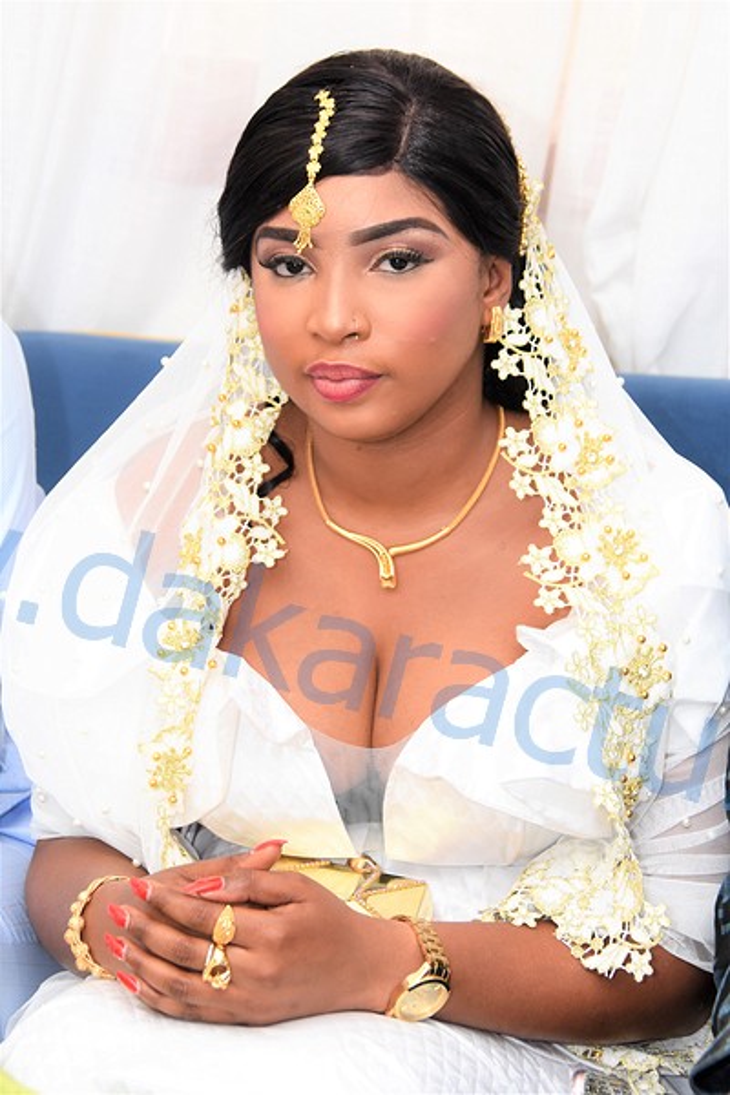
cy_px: 548
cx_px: 365
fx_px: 3923
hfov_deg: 10.6
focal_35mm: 129
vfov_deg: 15.9
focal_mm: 86
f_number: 7.1
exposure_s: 1/60
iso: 800
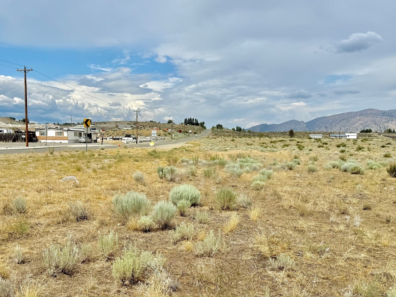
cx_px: 167
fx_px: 355
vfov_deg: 45.3
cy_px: 166
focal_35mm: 31
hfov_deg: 58.1
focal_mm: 6.76
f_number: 1.78
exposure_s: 1/9091
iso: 80
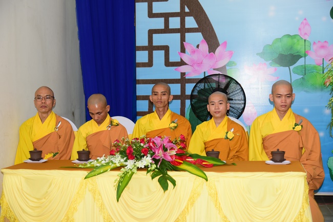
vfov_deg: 26.0
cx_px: 166
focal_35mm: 52
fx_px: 481
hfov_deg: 38.2
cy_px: 111
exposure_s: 1/60
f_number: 4
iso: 320
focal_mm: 52
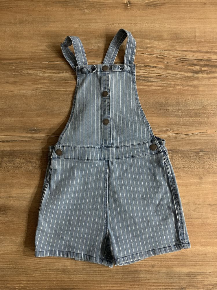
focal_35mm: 26
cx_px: 108
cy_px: 145
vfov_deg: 67.3
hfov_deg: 53.1
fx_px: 217
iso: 400
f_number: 1.8
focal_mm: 4.25
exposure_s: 1/25
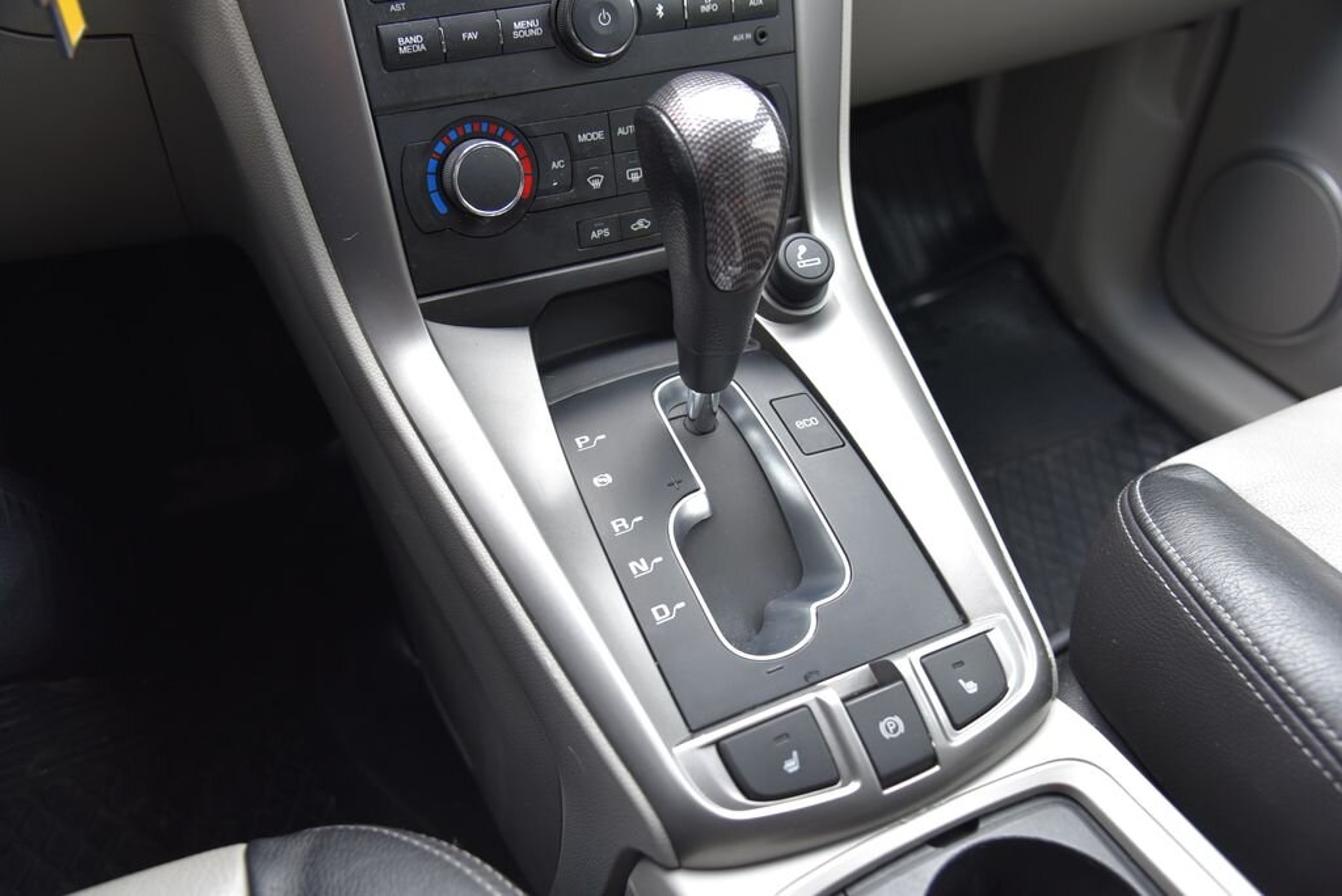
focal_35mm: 30
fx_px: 1119
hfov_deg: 61.9
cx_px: 671
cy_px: 448
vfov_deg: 43.7
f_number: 4
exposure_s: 1/15
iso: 500
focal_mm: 30
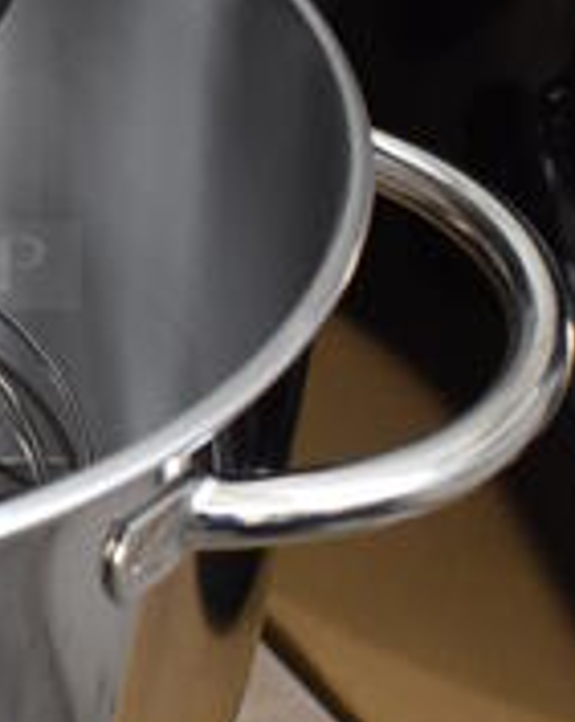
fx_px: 2794
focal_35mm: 131
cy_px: 96
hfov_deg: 11.1
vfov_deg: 14.6
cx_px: -371
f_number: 3.5
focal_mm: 18
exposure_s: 1/125
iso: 800
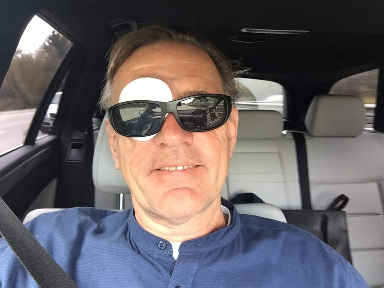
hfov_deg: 58.4
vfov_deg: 45.4
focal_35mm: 31
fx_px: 344
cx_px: 192
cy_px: 144
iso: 80
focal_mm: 2.65
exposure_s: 1/33
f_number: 2.2
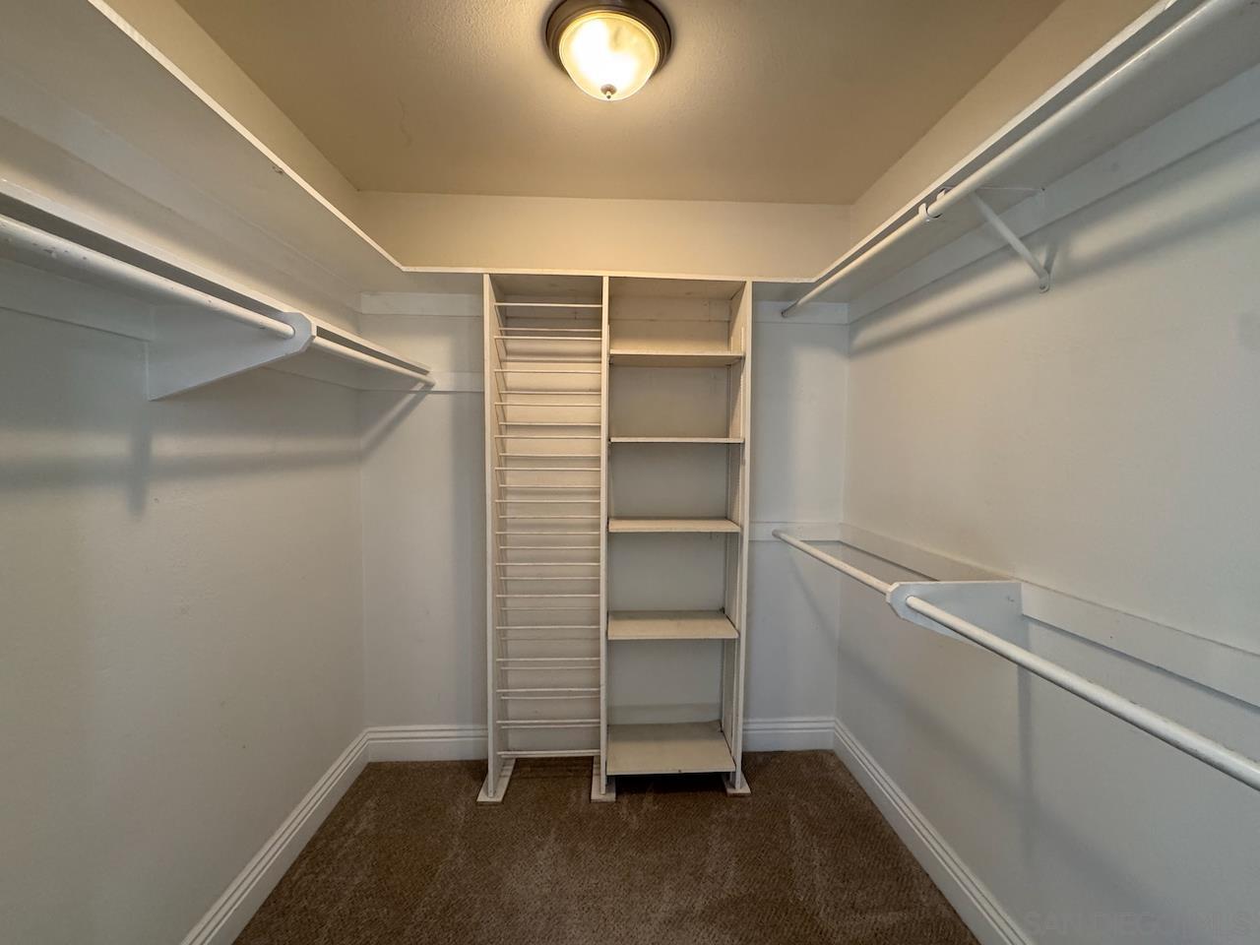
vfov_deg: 85.7
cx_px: 630
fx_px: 510
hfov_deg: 102.1
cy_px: 472
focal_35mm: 14
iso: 320
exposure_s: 1/60
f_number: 2.2
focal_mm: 2.22
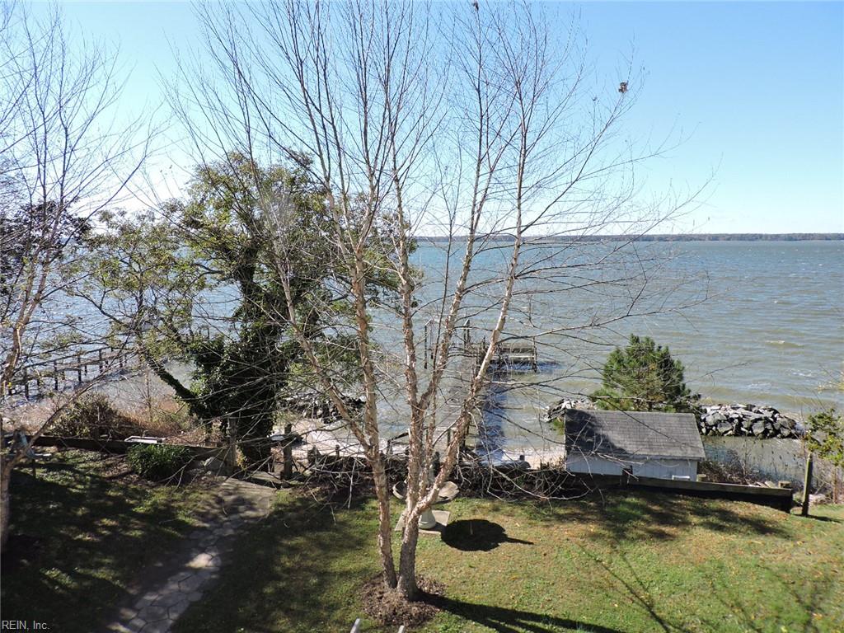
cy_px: 316
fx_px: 585
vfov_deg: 56.8
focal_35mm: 24
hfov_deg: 71.6
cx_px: 422
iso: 100
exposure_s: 1/800
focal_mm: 4.3
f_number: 3
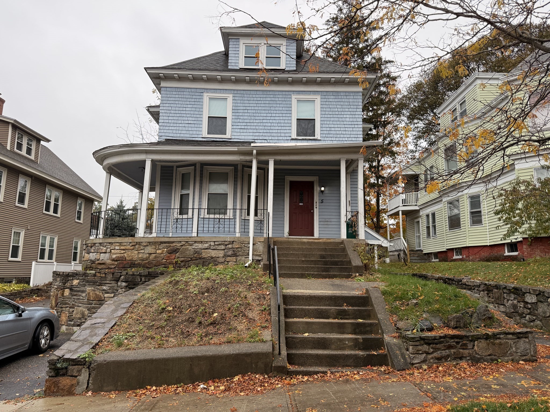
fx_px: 381
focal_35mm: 24
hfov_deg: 71.6
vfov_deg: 56.8
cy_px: 206
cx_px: 275
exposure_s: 1/2110
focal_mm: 6.76
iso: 100
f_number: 1.78
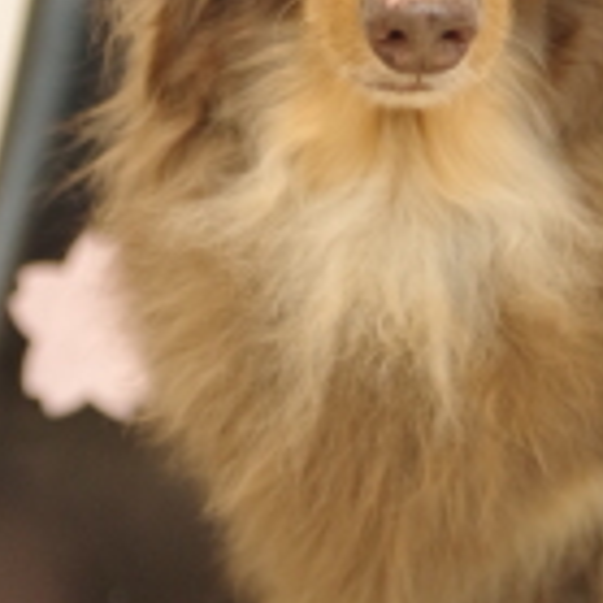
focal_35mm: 183
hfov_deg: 9.5
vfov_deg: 9.5
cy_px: 104
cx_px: 429
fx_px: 3607
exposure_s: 1/100
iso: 3200
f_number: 2.8
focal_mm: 50
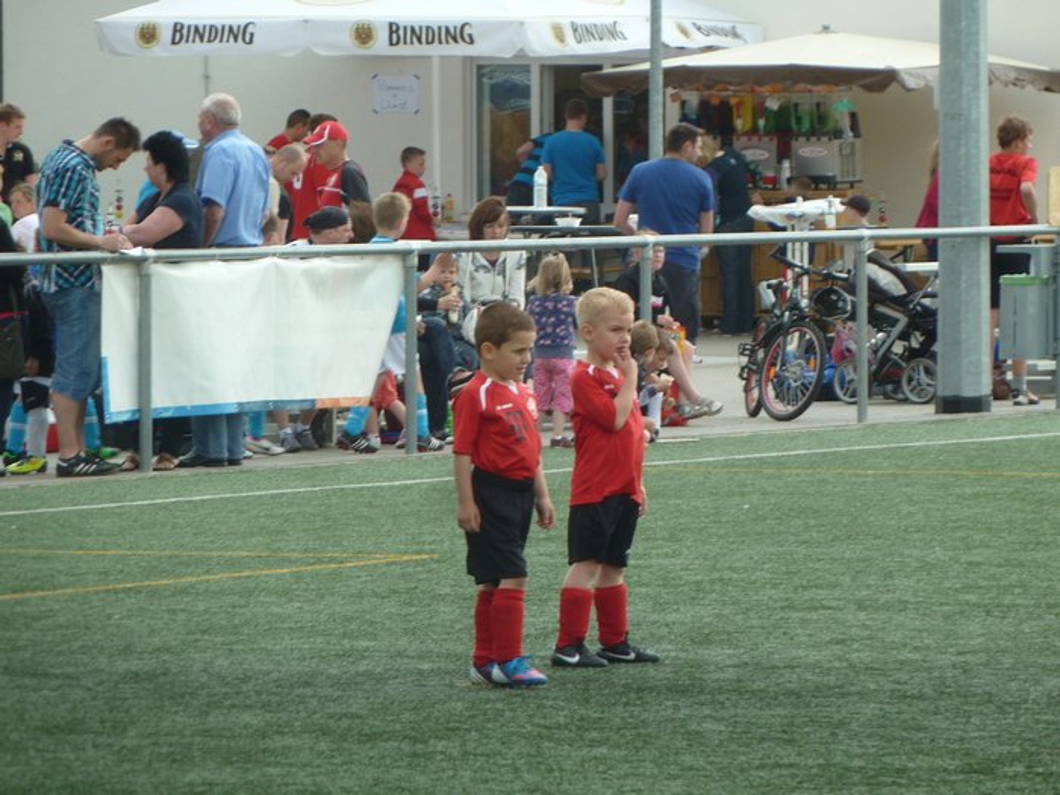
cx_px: 530
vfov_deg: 5.0
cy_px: 398
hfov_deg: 6.6
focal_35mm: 300
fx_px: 9187
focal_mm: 49.2
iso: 80
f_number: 4.9
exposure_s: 1/125
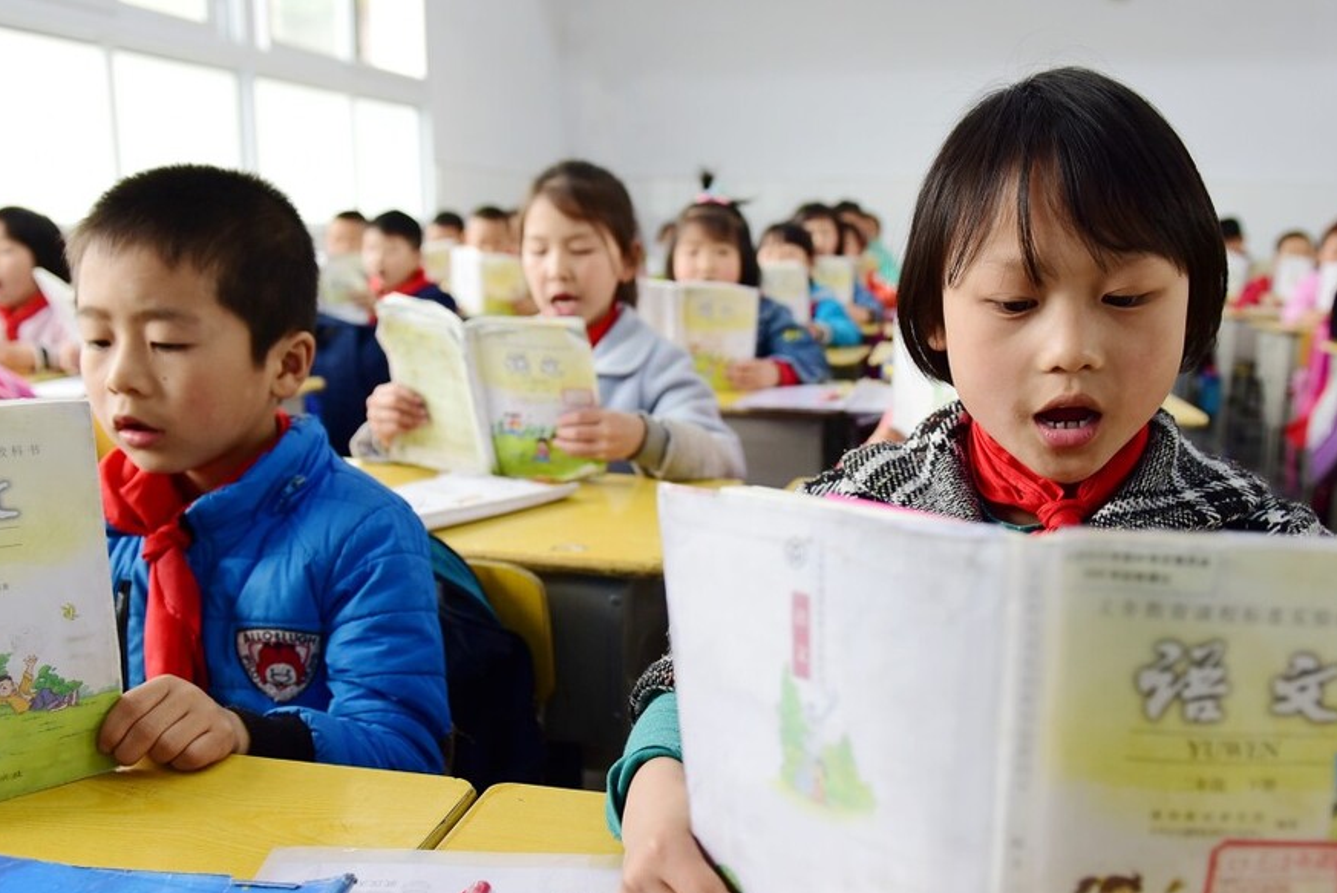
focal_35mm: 33
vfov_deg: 39.9
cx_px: 709
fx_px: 1226
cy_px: 512
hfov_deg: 57.2
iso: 720
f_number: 3.5
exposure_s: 1/100
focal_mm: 24
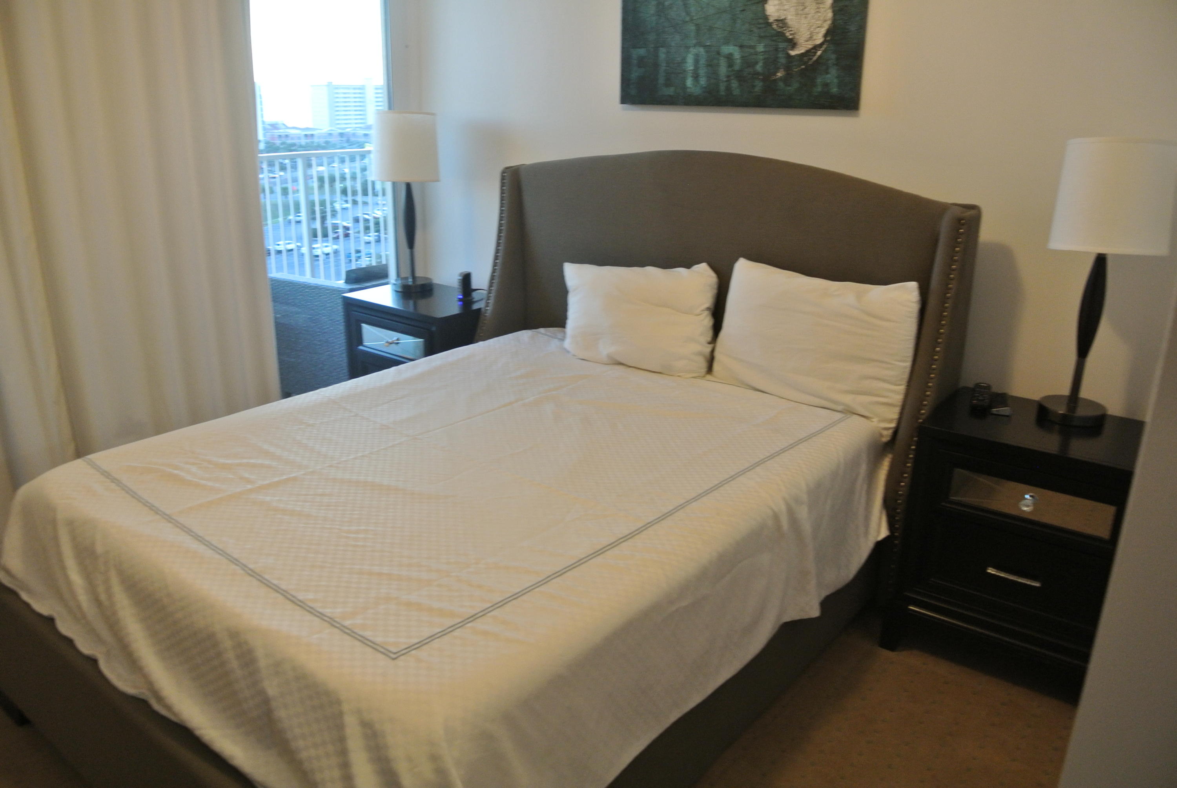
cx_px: 588
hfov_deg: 67.3
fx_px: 884
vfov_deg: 48.0
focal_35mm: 27
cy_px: 394
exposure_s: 1/30
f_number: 3.5
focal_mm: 10
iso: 450
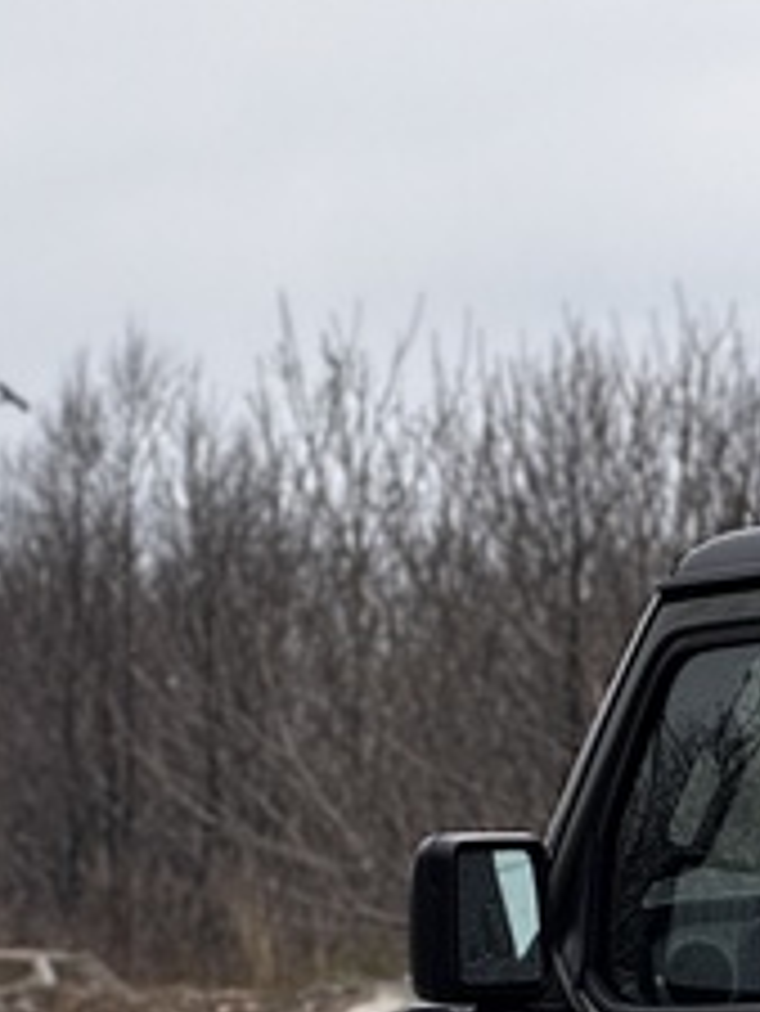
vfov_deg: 4.6
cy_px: 1174
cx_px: 1556
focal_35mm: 426
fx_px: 12459
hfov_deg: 3.5
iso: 50
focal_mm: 15.66
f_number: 2.8
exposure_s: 1/203
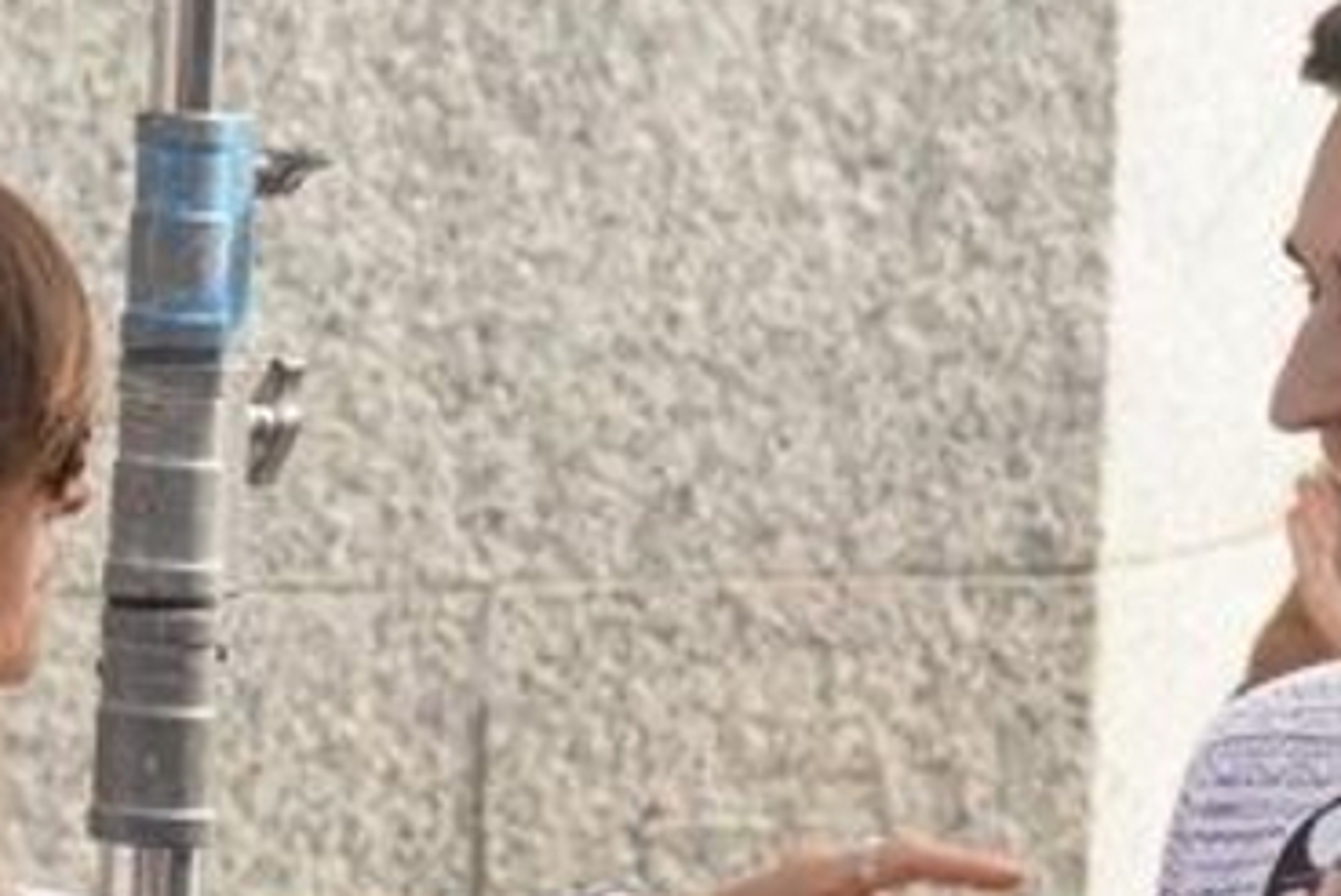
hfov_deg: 3.9
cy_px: 1550
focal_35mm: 522
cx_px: 809
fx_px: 19459
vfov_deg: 2.6
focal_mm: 80
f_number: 5.6
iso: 100
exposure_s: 1/200
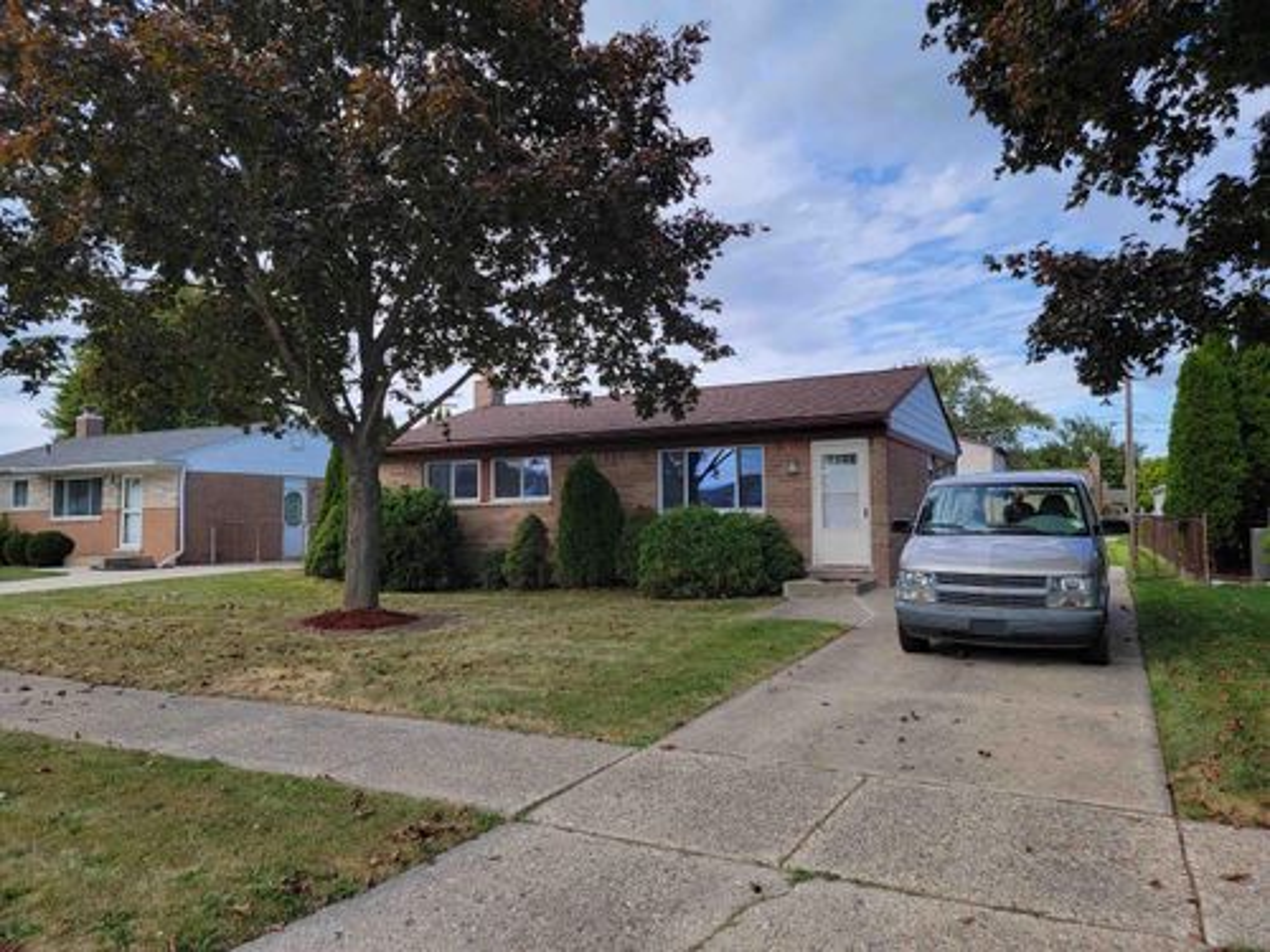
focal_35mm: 24
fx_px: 881
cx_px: 635
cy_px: 476
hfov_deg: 71.6
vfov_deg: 56.8
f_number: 1.8
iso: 16
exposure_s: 1/444
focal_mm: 6.7
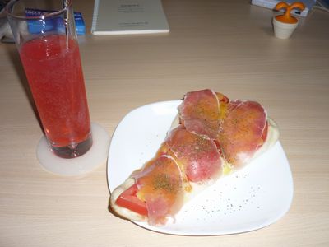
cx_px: 164
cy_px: 124
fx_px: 314
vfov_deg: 42.9
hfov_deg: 55.4
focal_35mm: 33
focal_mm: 5.5
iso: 100
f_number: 2.8
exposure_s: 1/30
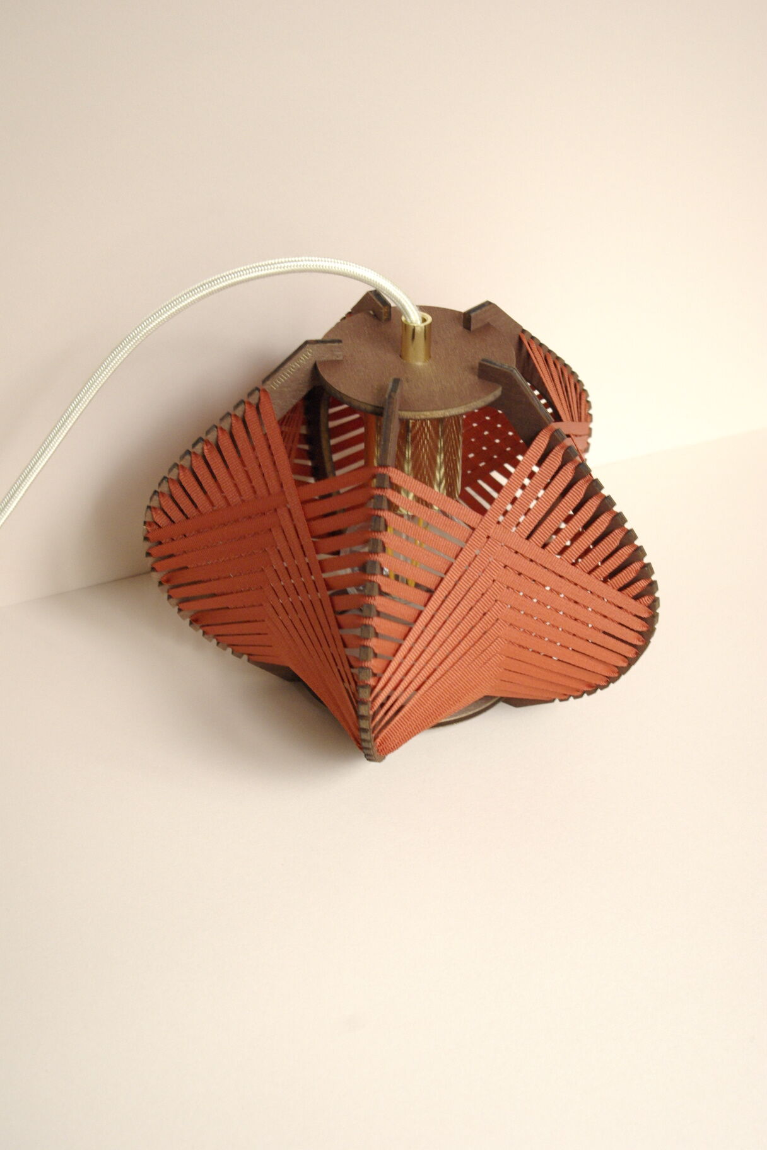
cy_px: 575
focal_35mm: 57
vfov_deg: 35.1
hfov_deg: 23.8
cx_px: 384
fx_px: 1821
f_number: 5.6
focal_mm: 38
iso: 1000
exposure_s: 1/50
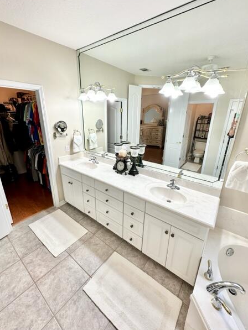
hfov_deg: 81.8
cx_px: 121
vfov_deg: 98.1
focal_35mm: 15
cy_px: 160
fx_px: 143
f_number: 2.2
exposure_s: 1/120
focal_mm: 2.22
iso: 50
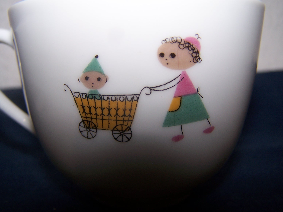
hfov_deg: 49.0
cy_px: 106
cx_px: 142
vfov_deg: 37.7
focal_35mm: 38
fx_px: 311
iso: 80
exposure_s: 1/60
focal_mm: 6.3
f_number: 2.8
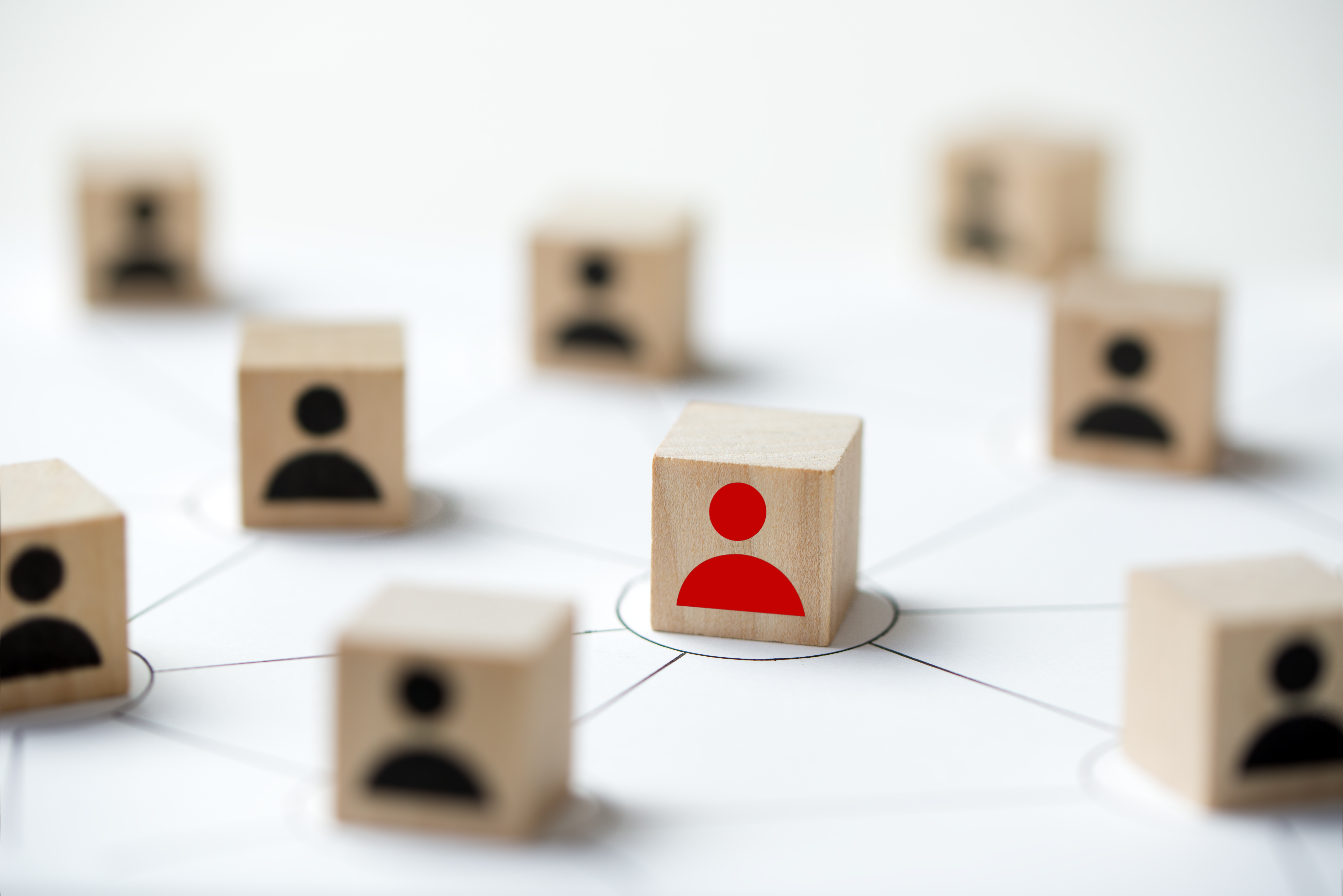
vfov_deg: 15.2
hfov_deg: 22.6
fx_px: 3358
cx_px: 672
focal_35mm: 90
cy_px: 448
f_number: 4
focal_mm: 90
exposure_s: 1/50
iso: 200
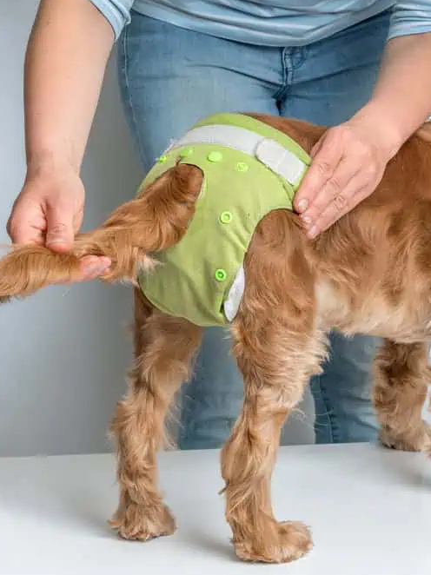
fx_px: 1811
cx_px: 358
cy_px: 287
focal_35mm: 109
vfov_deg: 18.1
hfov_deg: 13.5
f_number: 8
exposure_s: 1/160
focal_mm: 50
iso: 100
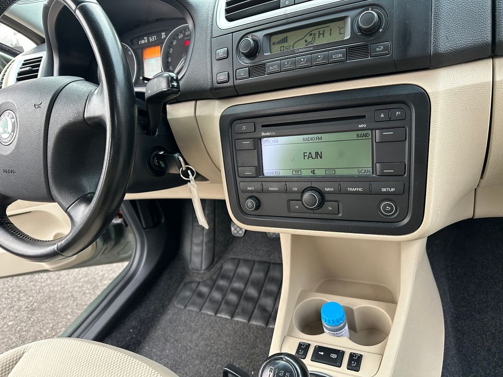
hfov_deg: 71.6
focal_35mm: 24
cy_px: 188
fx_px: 349
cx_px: 252
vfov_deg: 56.8
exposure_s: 1/65
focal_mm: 6.86
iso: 250
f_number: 1.78
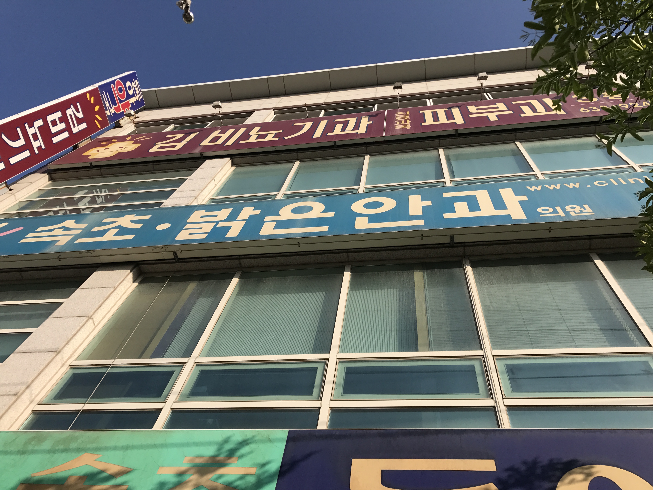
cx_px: 326
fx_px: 528
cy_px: 245
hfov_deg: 63.4
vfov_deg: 49.7
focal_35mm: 28
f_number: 1.8
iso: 20
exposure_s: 1/2227
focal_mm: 3.99
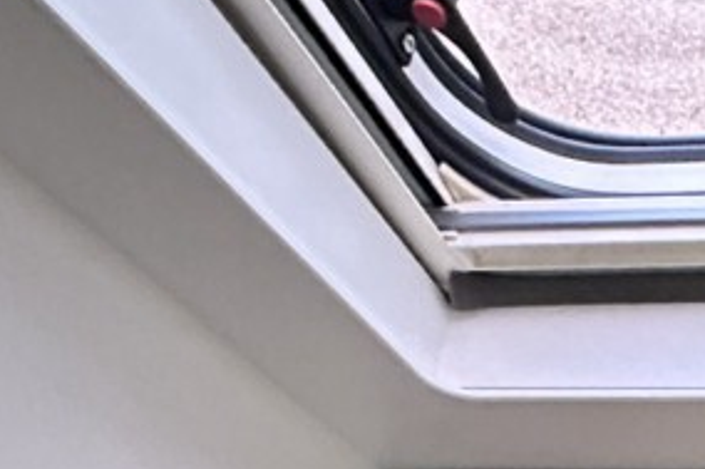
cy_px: 940
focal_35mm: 82
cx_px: 1129
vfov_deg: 14.0
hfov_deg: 20.3
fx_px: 1605
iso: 640
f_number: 2.2
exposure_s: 1/60
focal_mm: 2.22
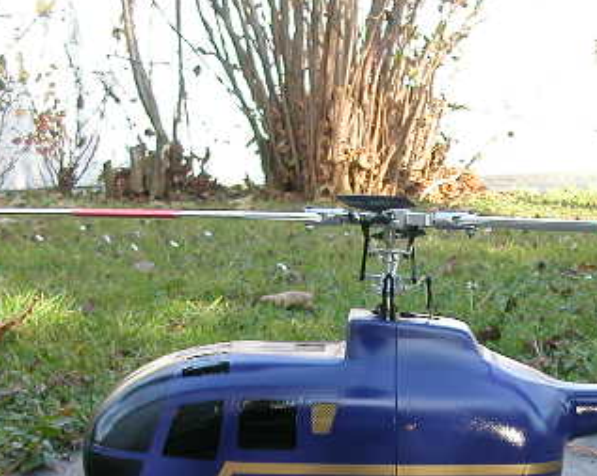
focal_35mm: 73
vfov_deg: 20.5
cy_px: 431
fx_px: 1289
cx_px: 486
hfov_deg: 25.6
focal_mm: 5.6
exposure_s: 1/126
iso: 100
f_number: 2.7
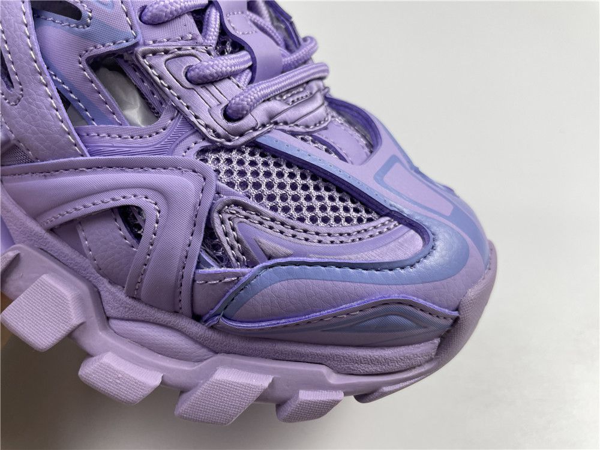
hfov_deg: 67.3
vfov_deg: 53.1
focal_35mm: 26
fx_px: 451
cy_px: 225
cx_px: 300
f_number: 1.6
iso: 50
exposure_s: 1/100
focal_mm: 4.2
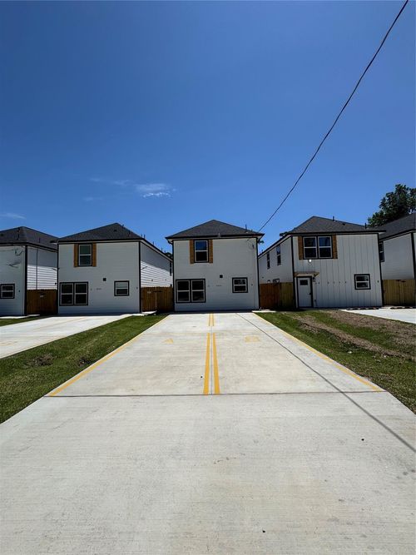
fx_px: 224
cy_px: 278
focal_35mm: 14
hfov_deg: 85.7
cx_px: 208
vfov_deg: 102.1
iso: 40
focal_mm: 2.22
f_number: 2.2
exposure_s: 1/3906
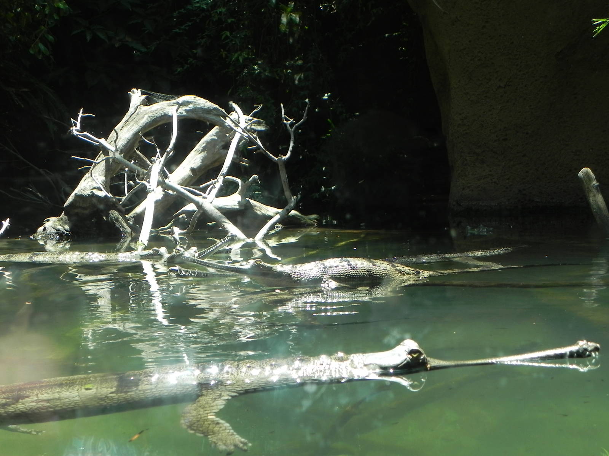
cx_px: 304
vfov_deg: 25.2
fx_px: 1020
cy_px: 228
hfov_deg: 33.2
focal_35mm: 58
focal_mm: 10.3
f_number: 4
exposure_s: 1/147
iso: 160
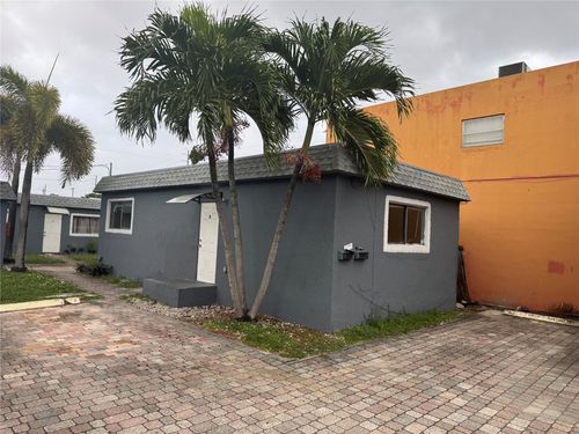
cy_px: 217
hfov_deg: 71.6
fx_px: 401
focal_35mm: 24
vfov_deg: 56.8
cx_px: 290
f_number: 1.78
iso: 64
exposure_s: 1/155
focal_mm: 6.76
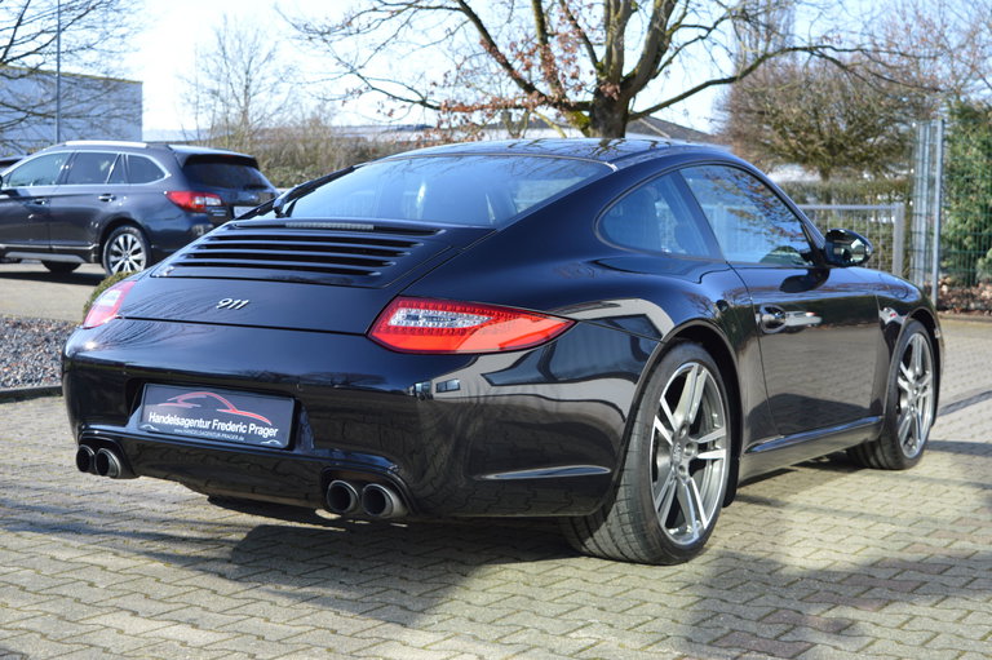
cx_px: 496
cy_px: 330
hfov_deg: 36.9
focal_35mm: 54
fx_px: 1487
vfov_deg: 25.0
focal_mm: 36
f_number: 6.3
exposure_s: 1/160
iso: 100
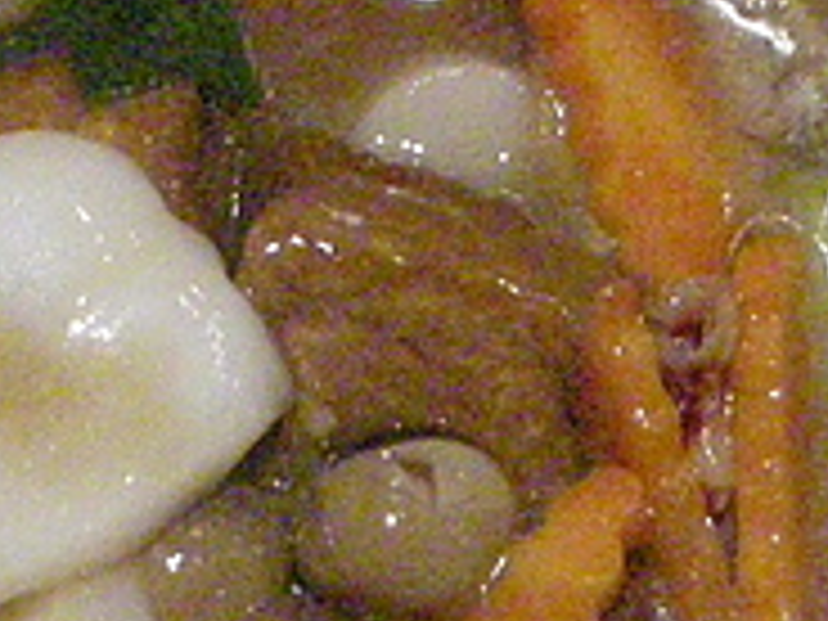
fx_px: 2727
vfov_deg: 13.0
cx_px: 148
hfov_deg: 17.1
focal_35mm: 114
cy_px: 387
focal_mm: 5.8
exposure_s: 1/67.8
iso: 1600
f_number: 2.8
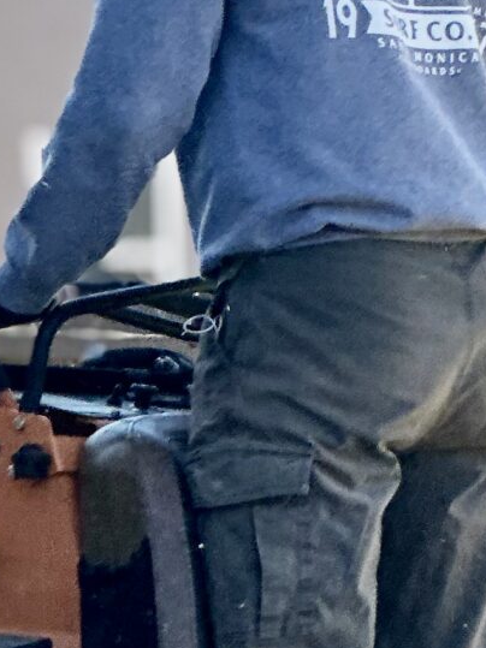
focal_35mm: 366
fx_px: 6854
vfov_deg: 5.4
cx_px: 451
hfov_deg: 4.1
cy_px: -28
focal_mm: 9
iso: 25
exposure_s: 1/243
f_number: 2.8
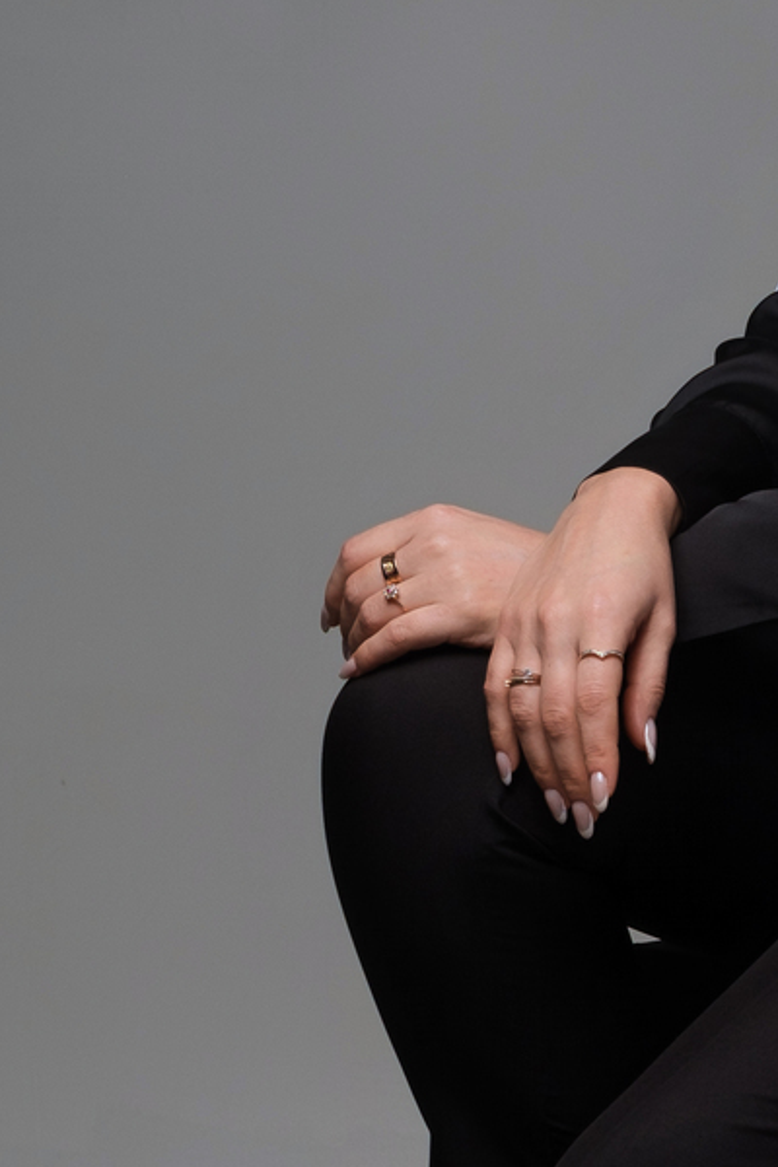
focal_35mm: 225
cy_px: 914
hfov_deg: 6.1
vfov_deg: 9.1
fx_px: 7293
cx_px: 957
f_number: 5.6
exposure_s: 1/60
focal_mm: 50
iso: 160
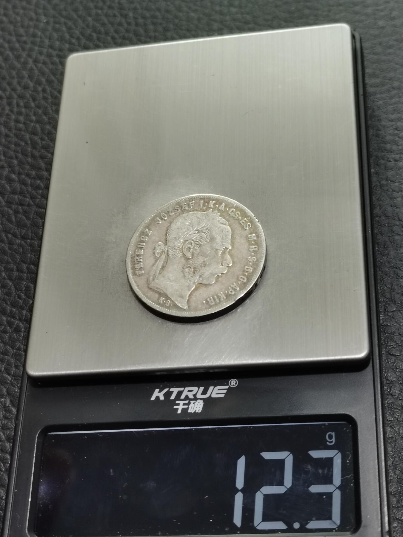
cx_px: 202
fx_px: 947
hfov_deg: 24.0
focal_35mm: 61
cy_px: 268
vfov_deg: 31.7
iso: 64
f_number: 1.8
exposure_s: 1/90
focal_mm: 5.58
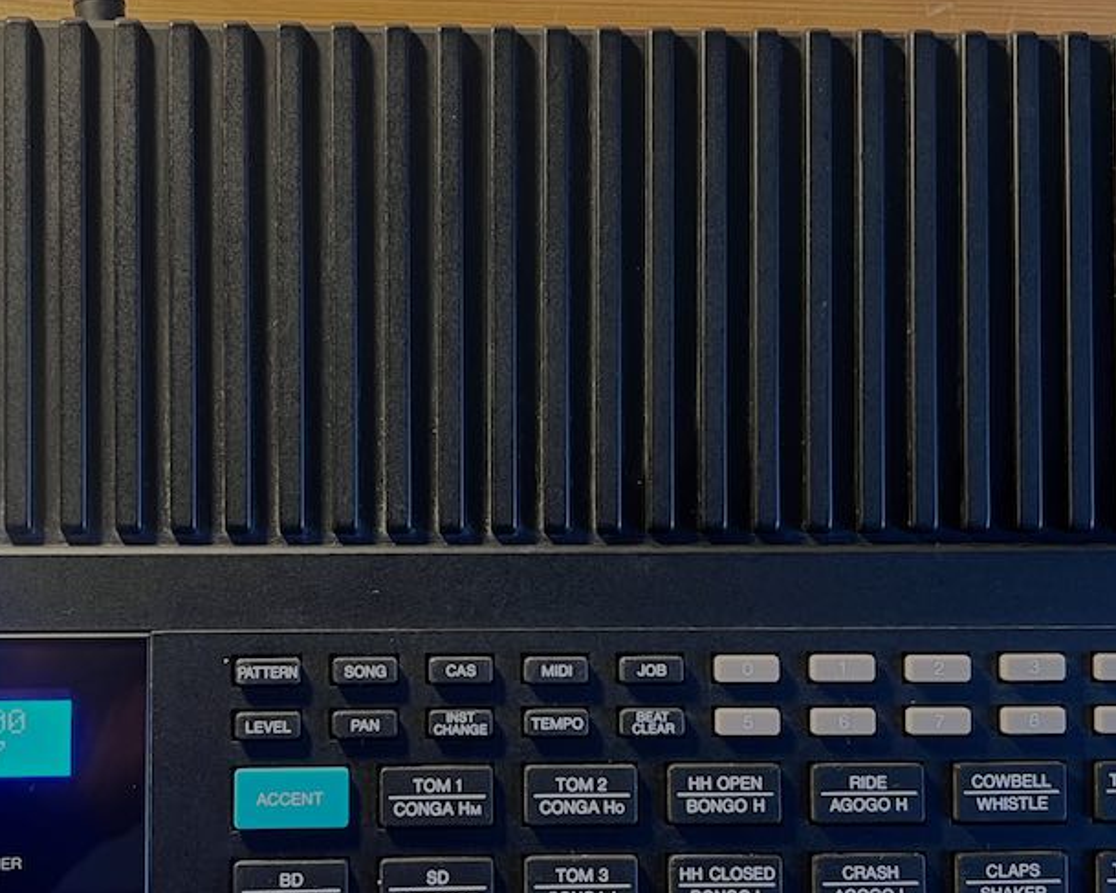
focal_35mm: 50
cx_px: 476
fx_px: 1651
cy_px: 552
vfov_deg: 30.1
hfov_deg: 37.3
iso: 500
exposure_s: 1/50
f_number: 1.5
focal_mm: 5.7
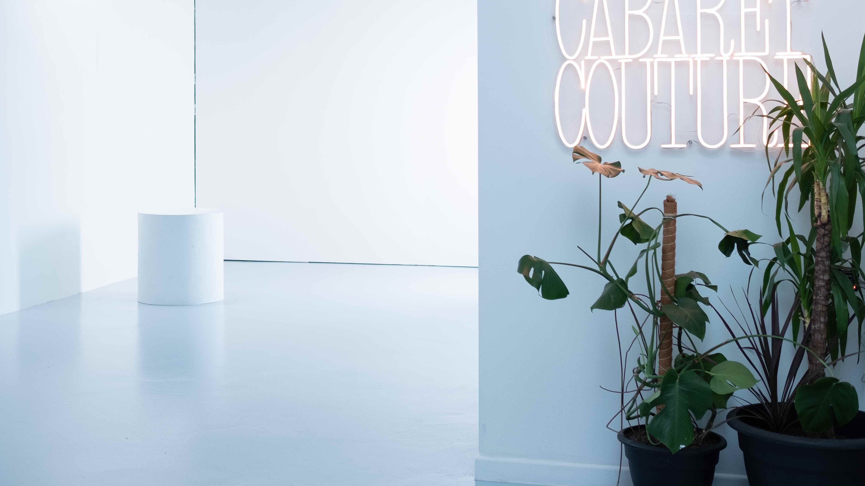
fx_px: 1147
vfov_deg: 23.7
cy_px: 126
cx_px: 353
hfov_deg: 41.2
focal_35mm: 50
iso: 320
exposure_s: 1/80
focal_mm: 23
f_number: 2
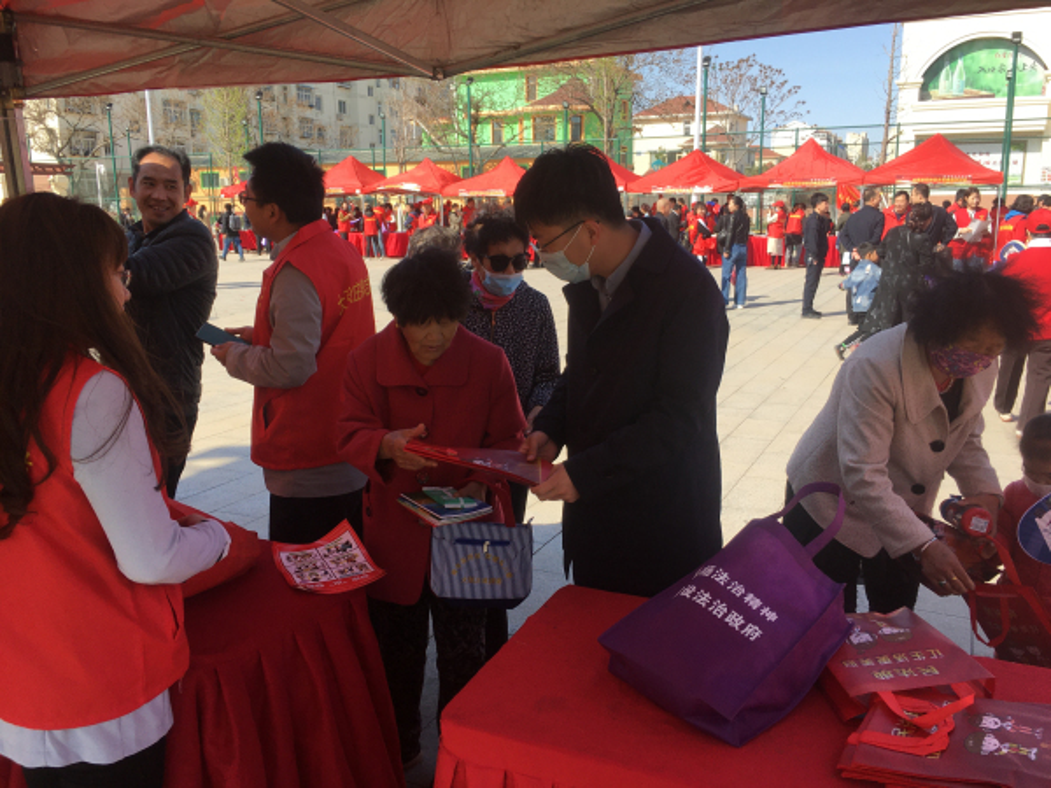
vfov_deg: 48.2
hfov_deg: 61.7
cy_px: 394
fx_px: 880
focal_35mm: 29
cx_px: 526
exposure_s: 1/818
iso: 25
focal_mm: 4.15
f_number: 2.2
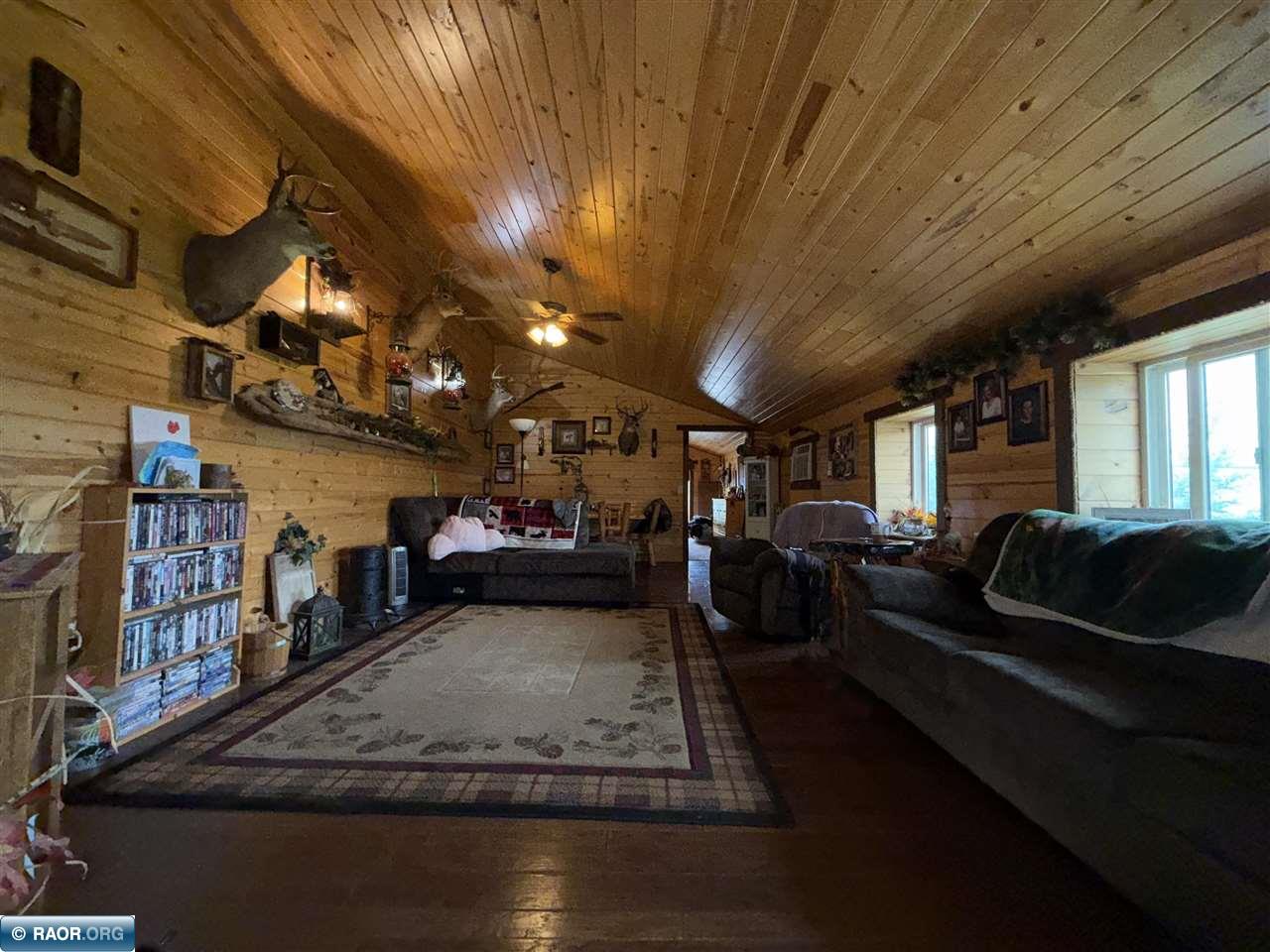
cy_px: 476
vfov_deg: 85.7
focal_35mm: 14
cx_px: 635
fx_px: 514
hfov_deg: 102.1
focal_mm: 2.22
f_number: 2.2
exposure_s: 1/60
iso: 250
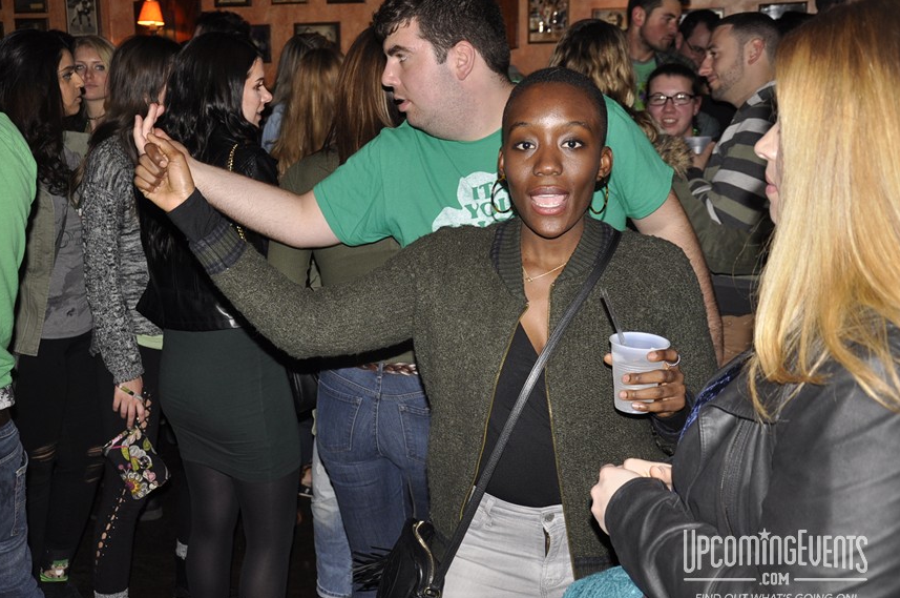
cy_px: 296
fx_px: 1223
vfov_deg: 27.4
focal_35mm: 49
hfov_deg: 40.3
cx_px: 385
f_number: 4
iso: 400
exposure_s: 1/60
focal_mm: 28
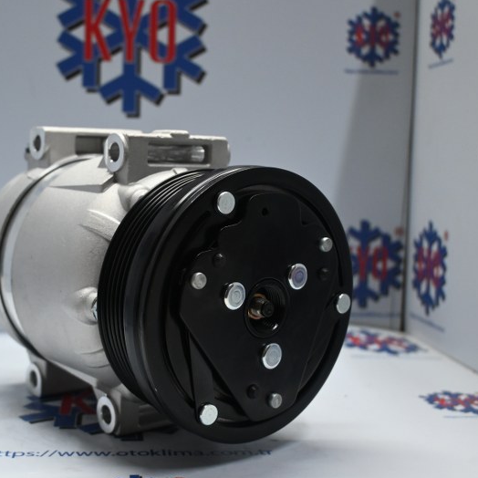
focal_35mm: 49
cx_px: 140
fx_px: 760
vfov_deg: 34.9
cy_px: 241
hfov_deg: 34.4
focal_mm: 25
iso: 1100
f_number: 4.2
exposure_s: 1/125
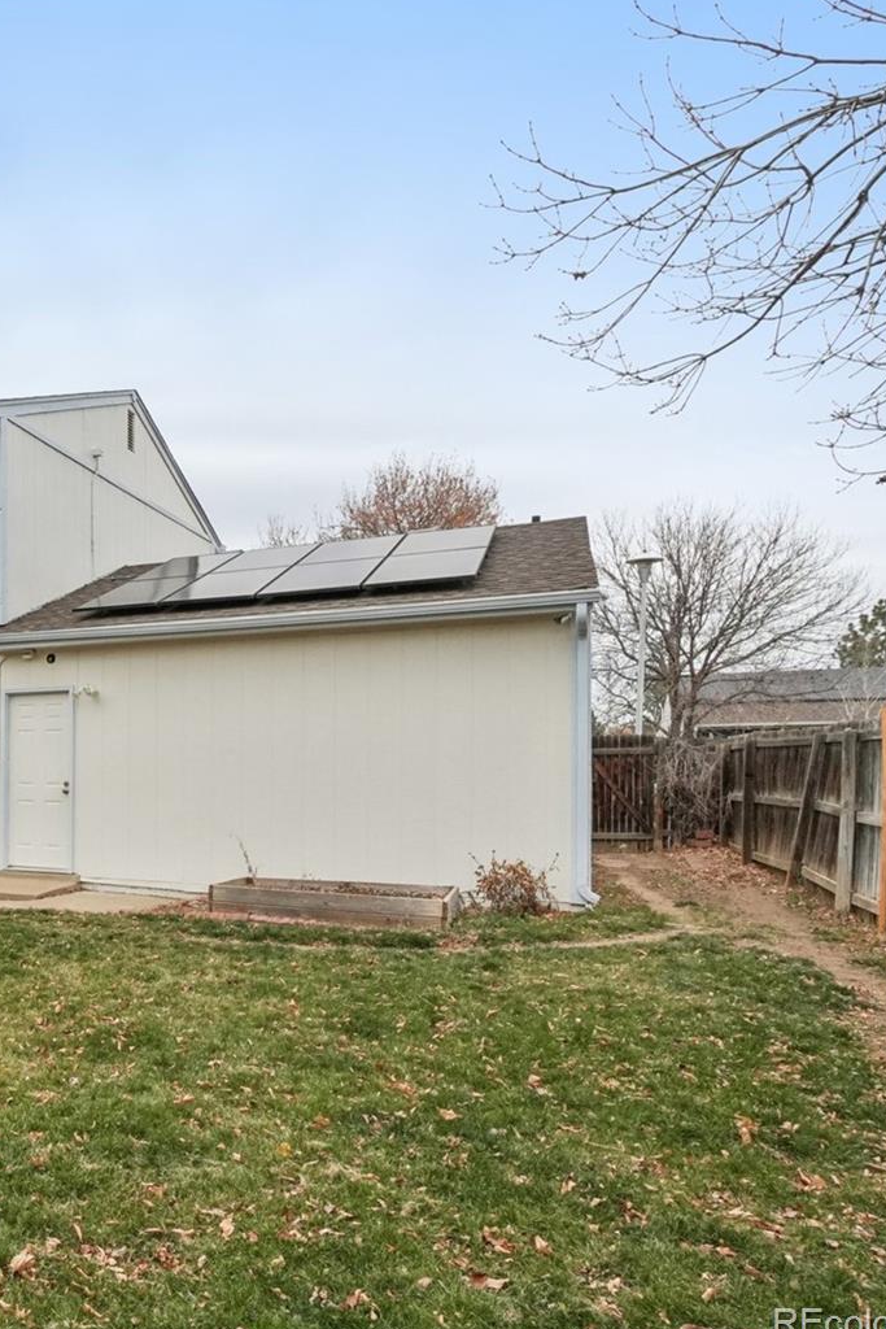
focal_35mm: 26
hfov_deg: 41.4
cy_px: 658
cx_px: -54
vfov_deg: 69.8
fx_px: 951
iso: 1000
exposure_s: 1/1000
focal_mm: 11
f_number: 8
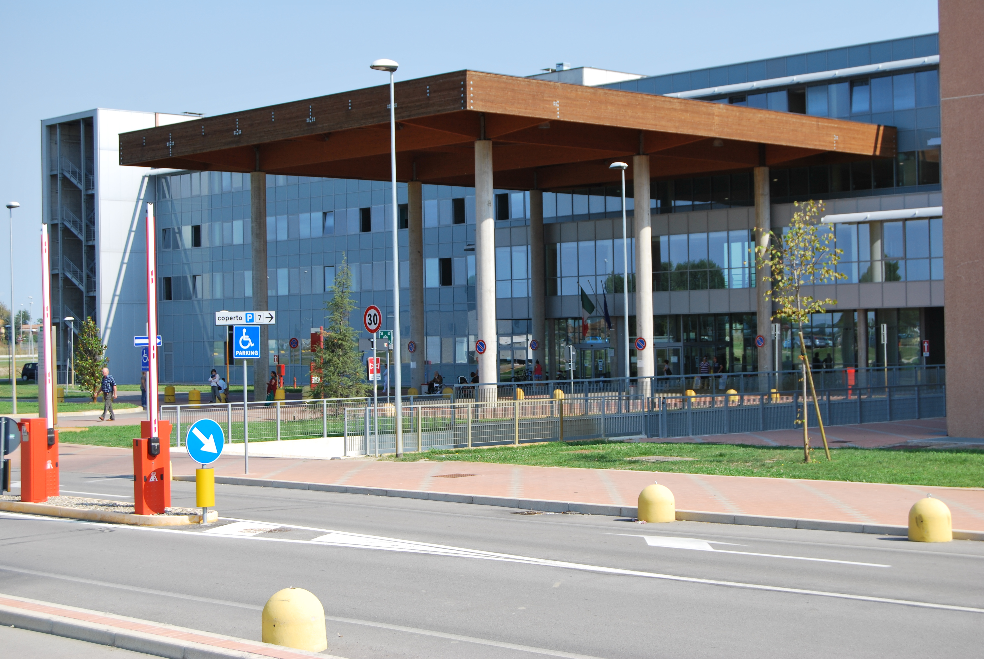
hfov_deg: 31.9
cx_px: 492
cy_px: 330
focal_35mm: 63
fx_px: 1724
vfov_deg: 21.6
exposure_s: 1/200
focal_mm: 42
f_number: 7.1
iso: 100
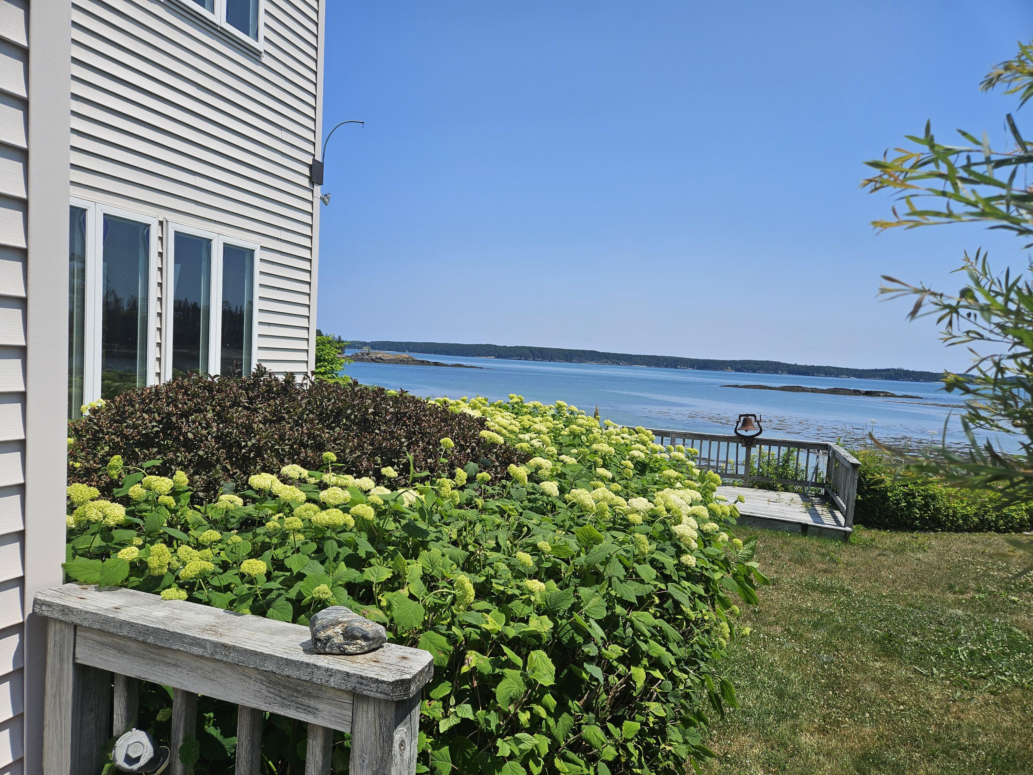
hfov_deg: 73.9
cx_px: 516
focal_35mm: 23
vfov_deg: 58.9
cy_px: 388
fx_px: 686
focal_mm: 5.4
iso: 25
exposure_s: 1/3381
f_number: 1.8
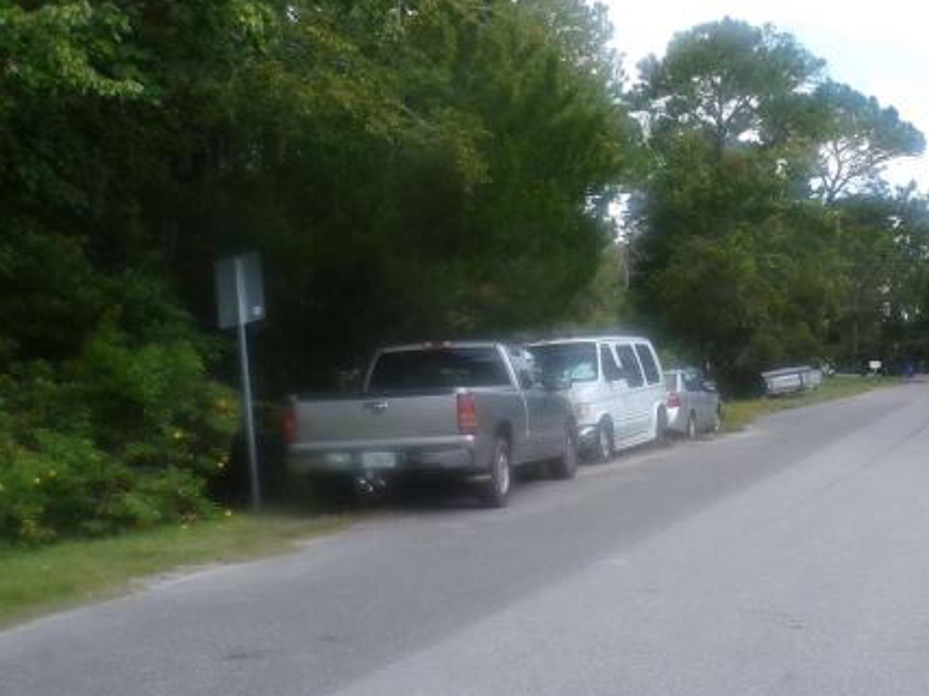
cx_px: 857
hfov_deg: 33.4
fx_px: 1449
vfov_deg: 26.9
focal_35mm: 54
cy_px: 461
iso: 100
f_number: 4.4
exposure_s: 1/250
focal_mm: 4.3
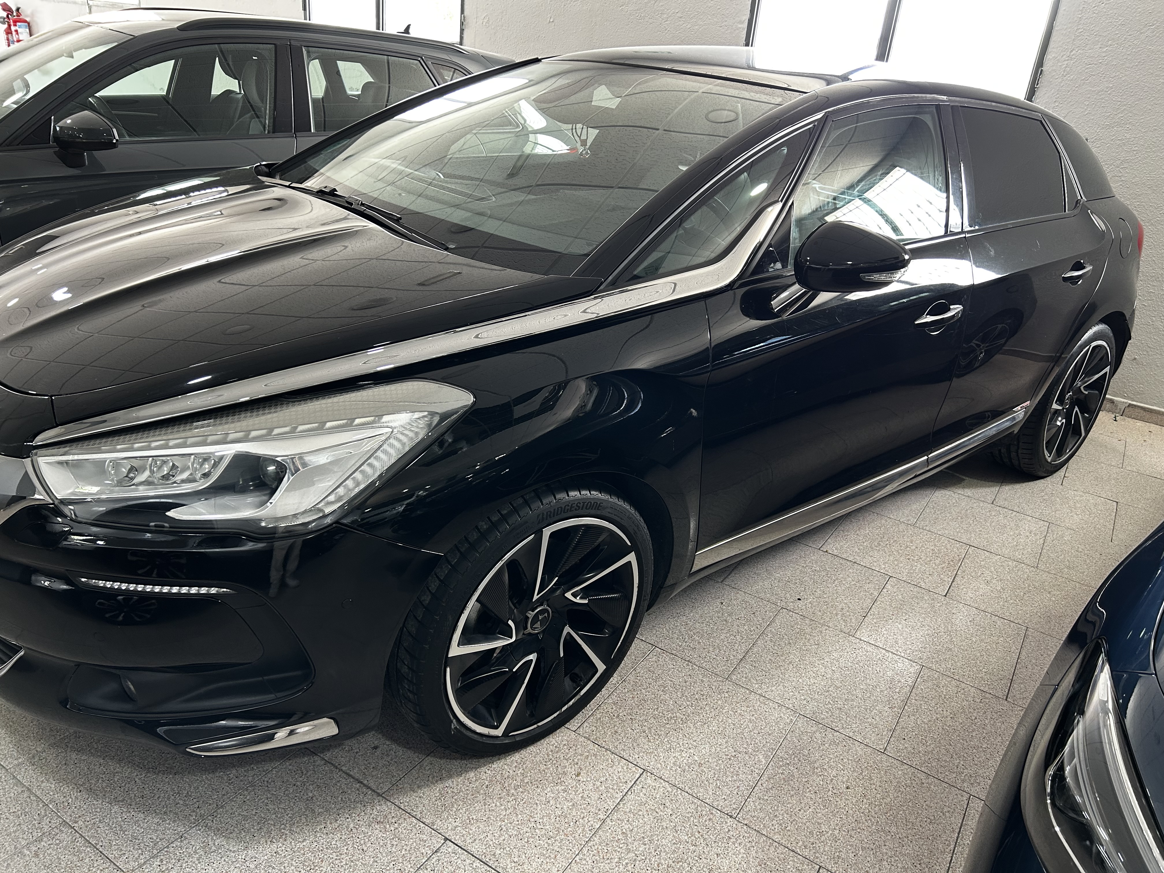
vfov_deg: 53.1
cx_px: 582
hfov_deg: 67.3
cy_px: 436
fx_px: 874
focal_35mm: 26
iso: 100
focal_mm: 5.7
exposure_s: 1/50
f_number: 1.5
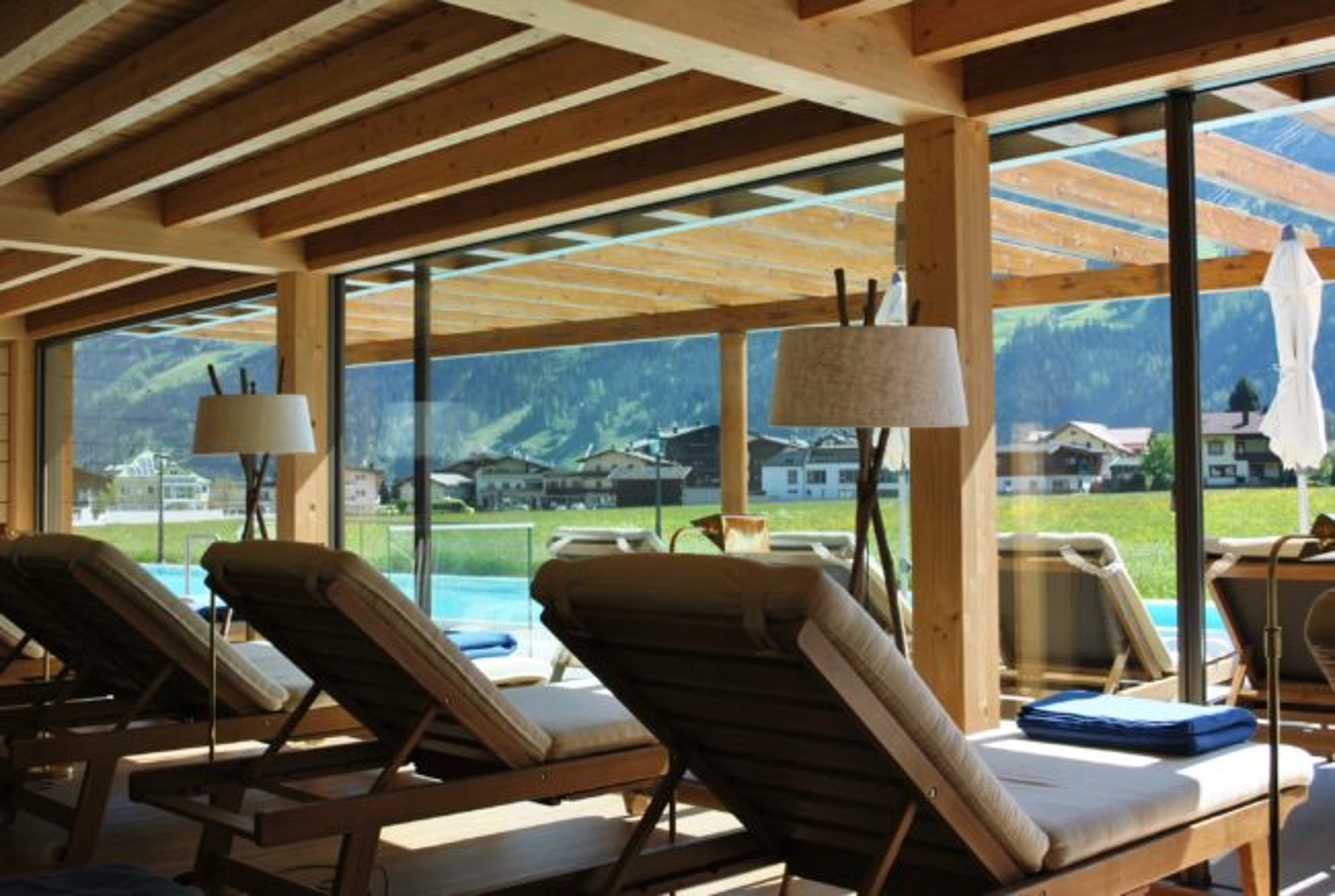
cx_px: 668
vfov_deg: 34.3
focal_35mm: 39
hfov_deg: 49.5
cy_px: 448
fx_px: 1449
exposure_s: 1/160
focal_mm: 26
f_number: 6.3
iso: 100
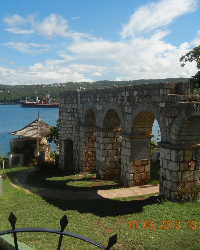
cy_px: 123
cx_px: 62
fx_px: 296
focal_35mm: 40
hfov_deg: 36.8
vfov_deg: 45.8
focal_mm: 5.4
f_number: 3.5
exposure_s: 1/1825
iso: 160
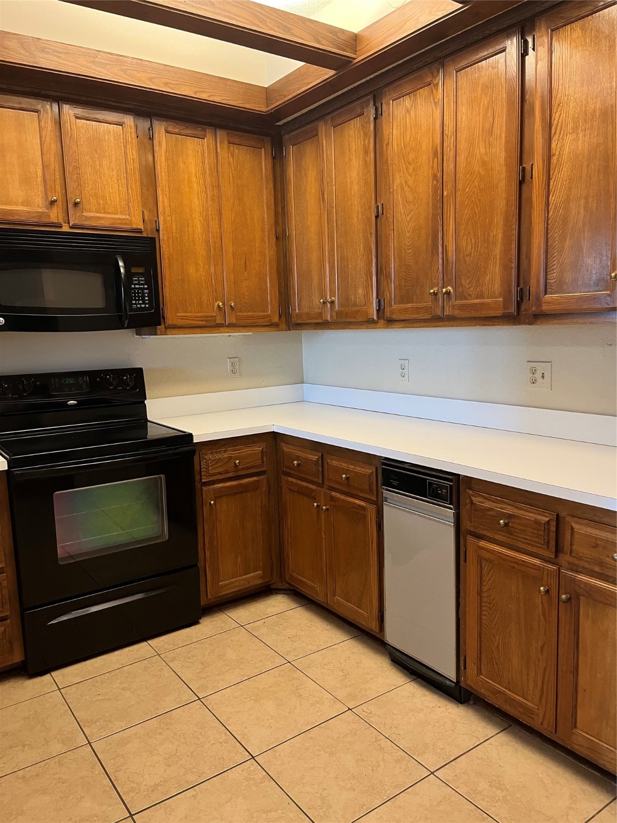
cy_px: 412
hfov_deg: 53.1
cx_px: 308
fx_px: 618
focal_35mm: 26
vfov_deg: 67.3
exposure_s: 1/60
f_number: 1.6
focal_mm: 5.1
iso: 250
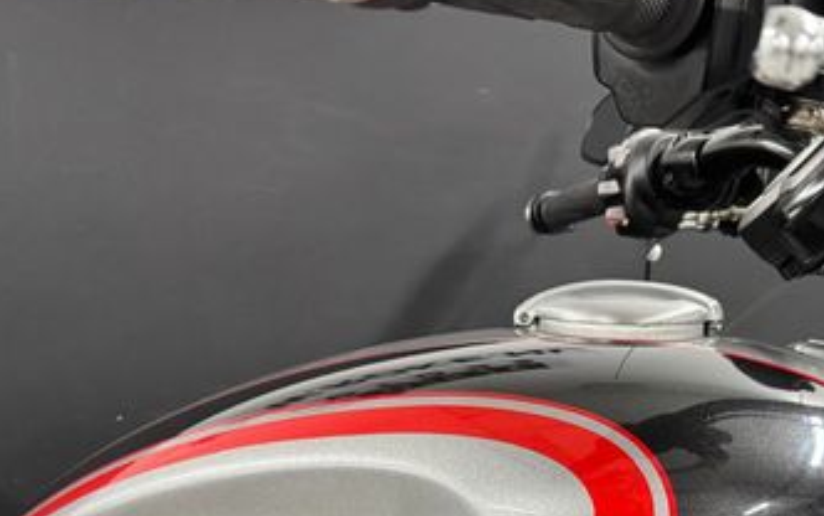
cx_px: 573
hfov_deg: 40.3
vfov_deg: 24.7
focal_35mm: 49
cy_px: 558
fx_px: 1101
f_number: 1.78
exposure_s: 1/50
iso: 250
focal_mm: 6.76
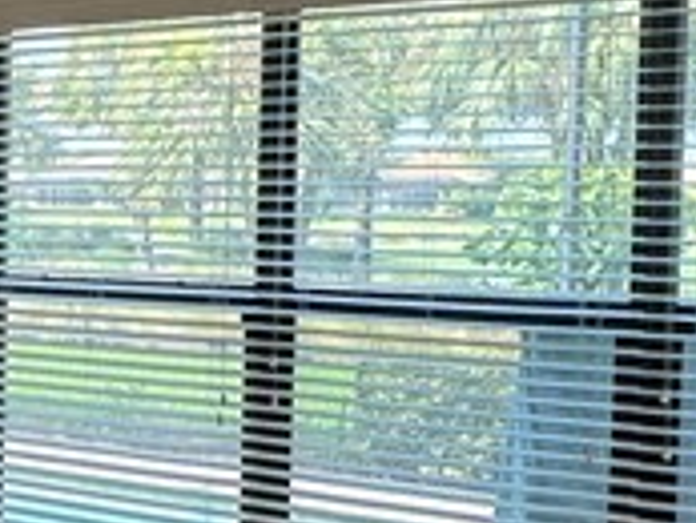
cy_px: 274
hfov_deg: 19.8
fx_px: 1670
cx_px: -406
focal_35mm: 83
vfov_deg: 17.8
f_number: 2.2
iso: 160
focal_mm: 2.22
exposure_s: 1/120
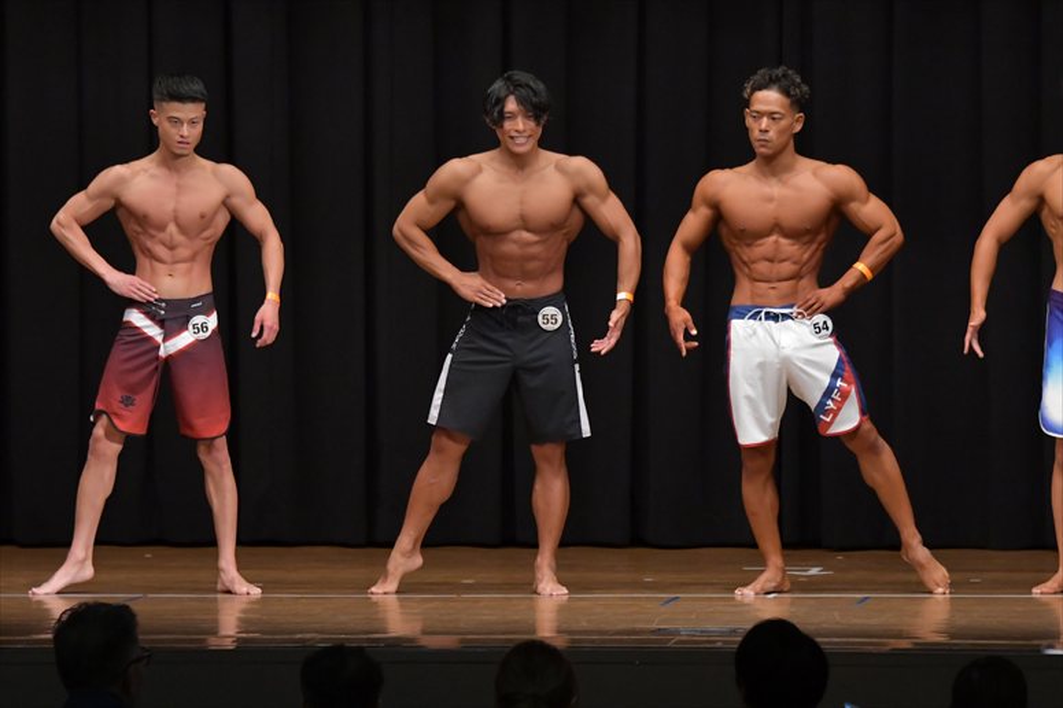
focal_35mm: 217
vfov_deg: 6.3
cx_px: 532
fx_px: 6404
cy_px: 354
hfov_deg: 9.5
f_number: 5.6
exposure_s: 1/400
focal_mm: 145
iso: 5000
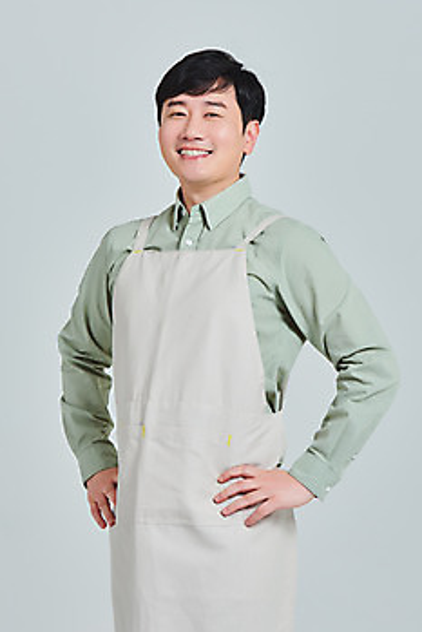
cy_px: 346
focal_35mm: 133
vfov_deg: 15.4
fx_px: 2336
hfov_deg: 10.3
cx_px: 213
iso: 100
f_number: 14
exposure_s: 1/125
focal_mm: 116
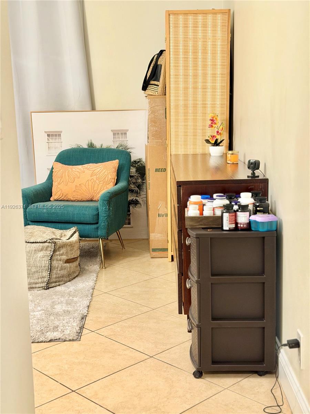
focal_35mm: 48
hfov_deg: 30.3
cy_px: 207
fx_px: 573
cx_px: 155
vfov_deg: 39.7
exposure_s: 1/40
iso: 320
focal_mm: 6.76
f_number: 1.78
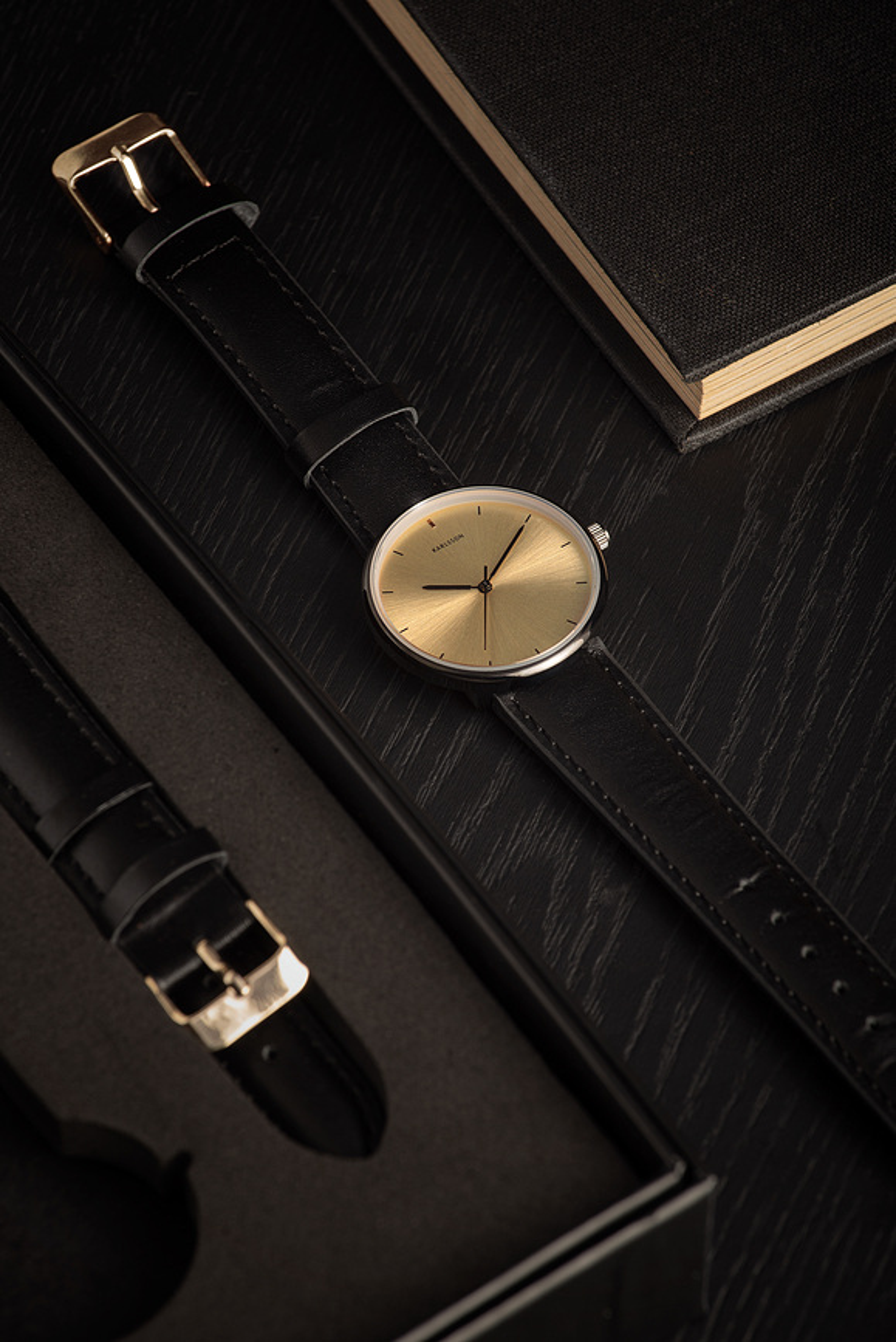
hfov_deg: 6.9
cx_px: 448
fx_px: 7457
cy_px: 671
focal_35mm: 200
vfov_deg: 10.3
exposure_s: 1/125
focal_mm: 200
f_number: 13
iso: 50
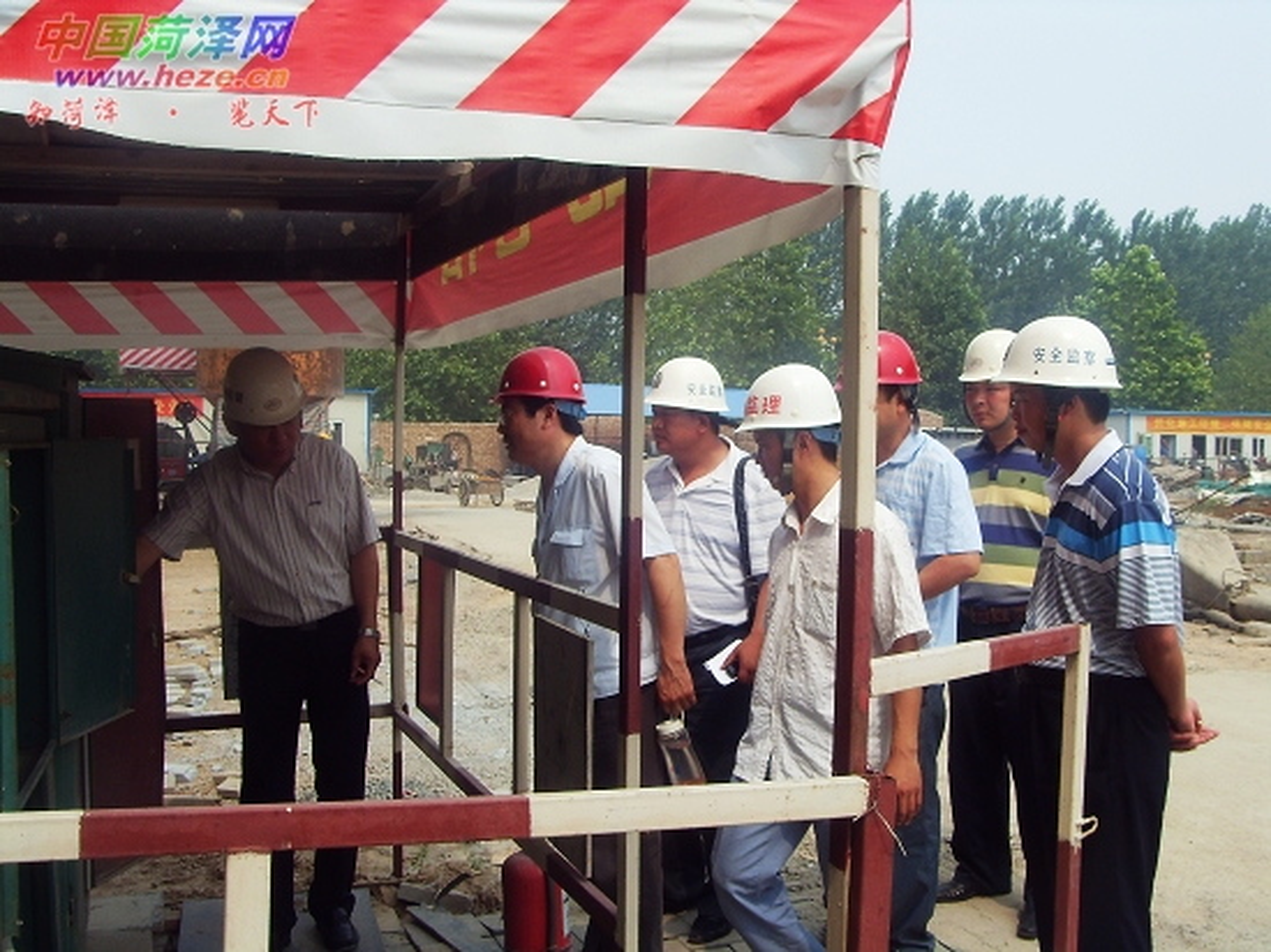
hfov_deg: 47.9
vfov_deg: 36.8
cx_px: 636
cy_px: 476
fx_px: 1431
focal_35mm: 39
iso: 80
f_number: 6.2
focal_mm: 6.6
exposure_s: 1/250
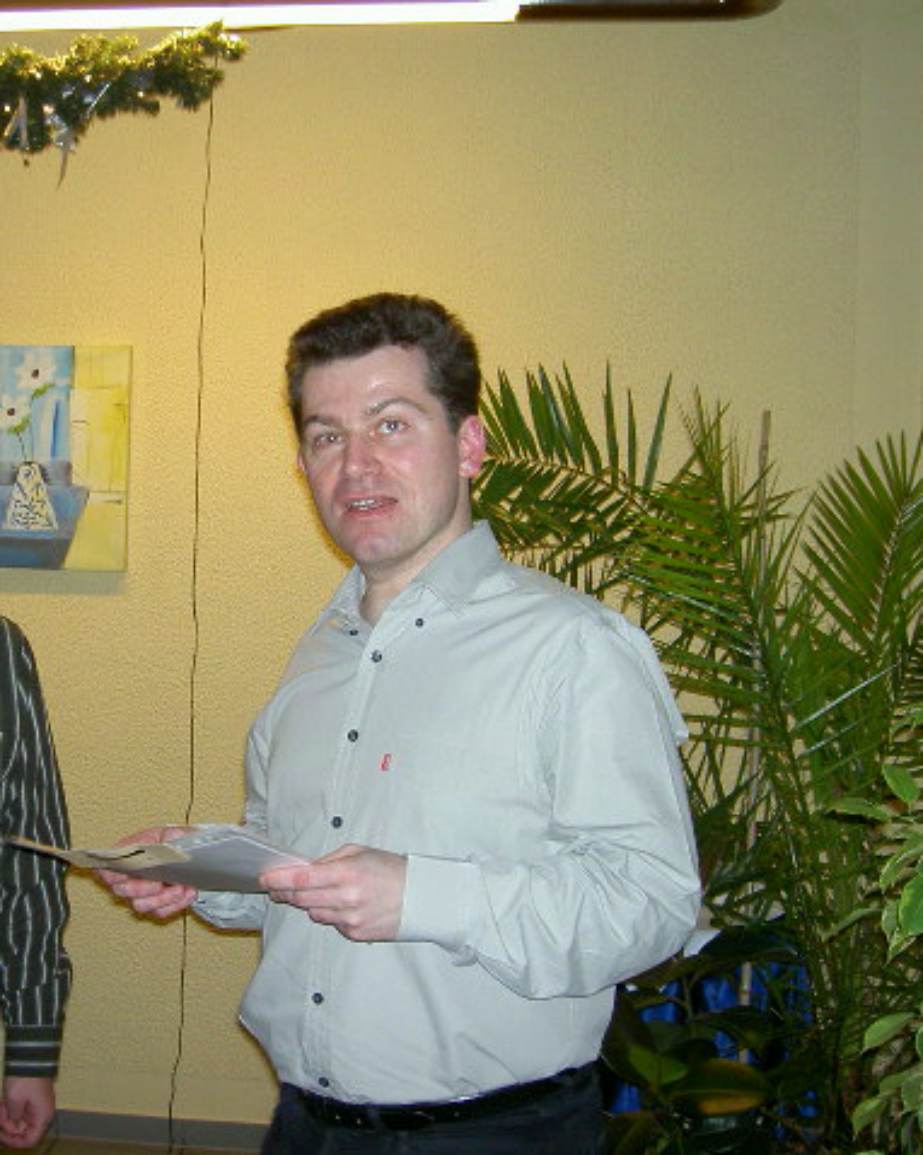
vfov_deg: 36.7
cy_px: 578
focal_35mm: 51
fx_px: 1743
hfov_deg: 29.0
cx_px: 186
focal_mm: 8
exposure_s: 1/59.5
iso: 100
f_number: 2.8
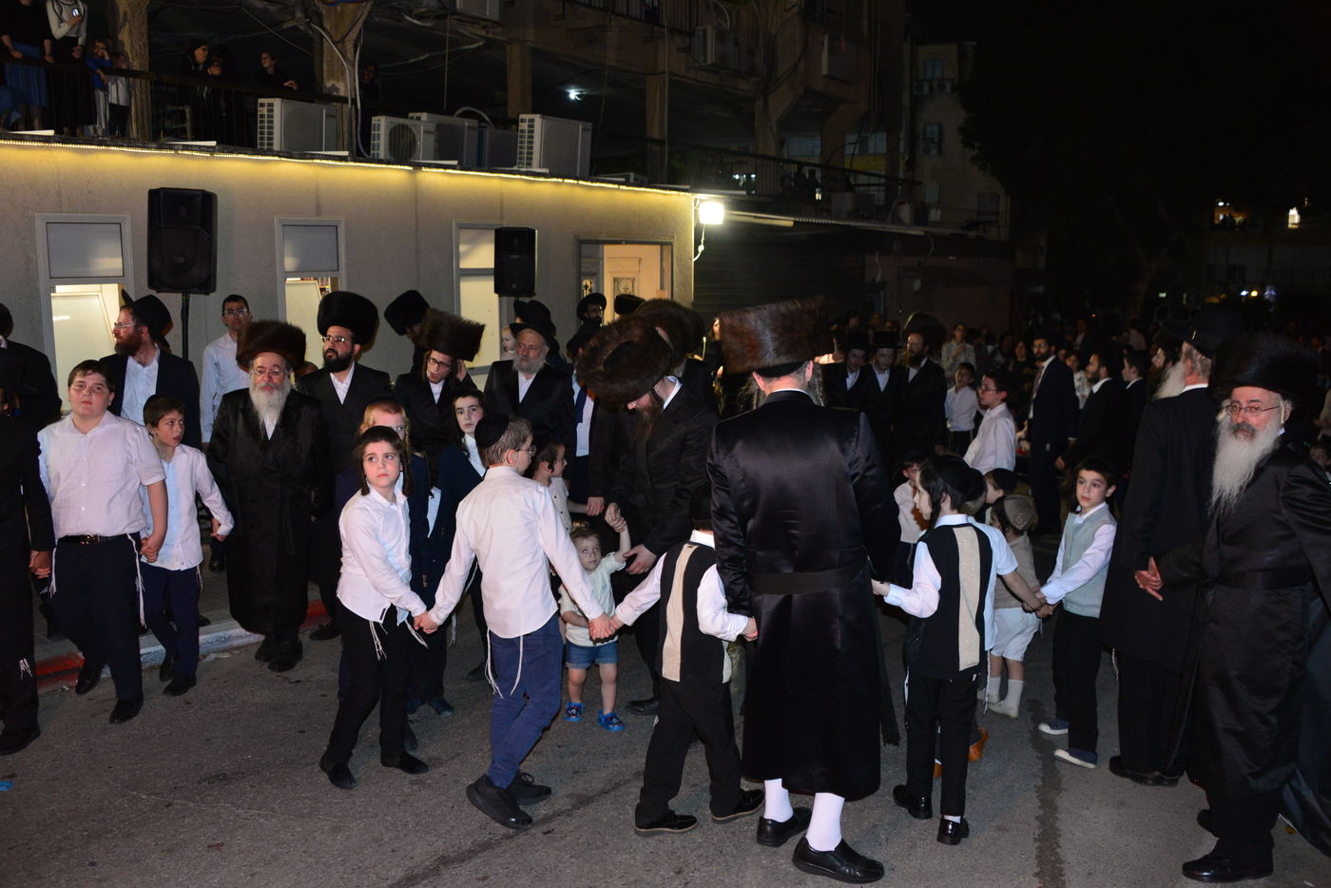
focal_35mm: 28
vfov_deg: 46.4
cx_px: 666
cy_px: 444
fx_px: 1035
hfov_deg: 65.5
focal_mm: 28
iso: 2500
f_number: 5.6
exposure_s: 1/100
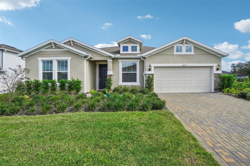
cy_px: 83
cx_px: 125
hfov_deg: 95.0
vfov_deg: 72.0
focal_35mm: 16
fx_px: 115
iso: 400
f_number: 8
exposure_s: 1/800
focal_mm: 11
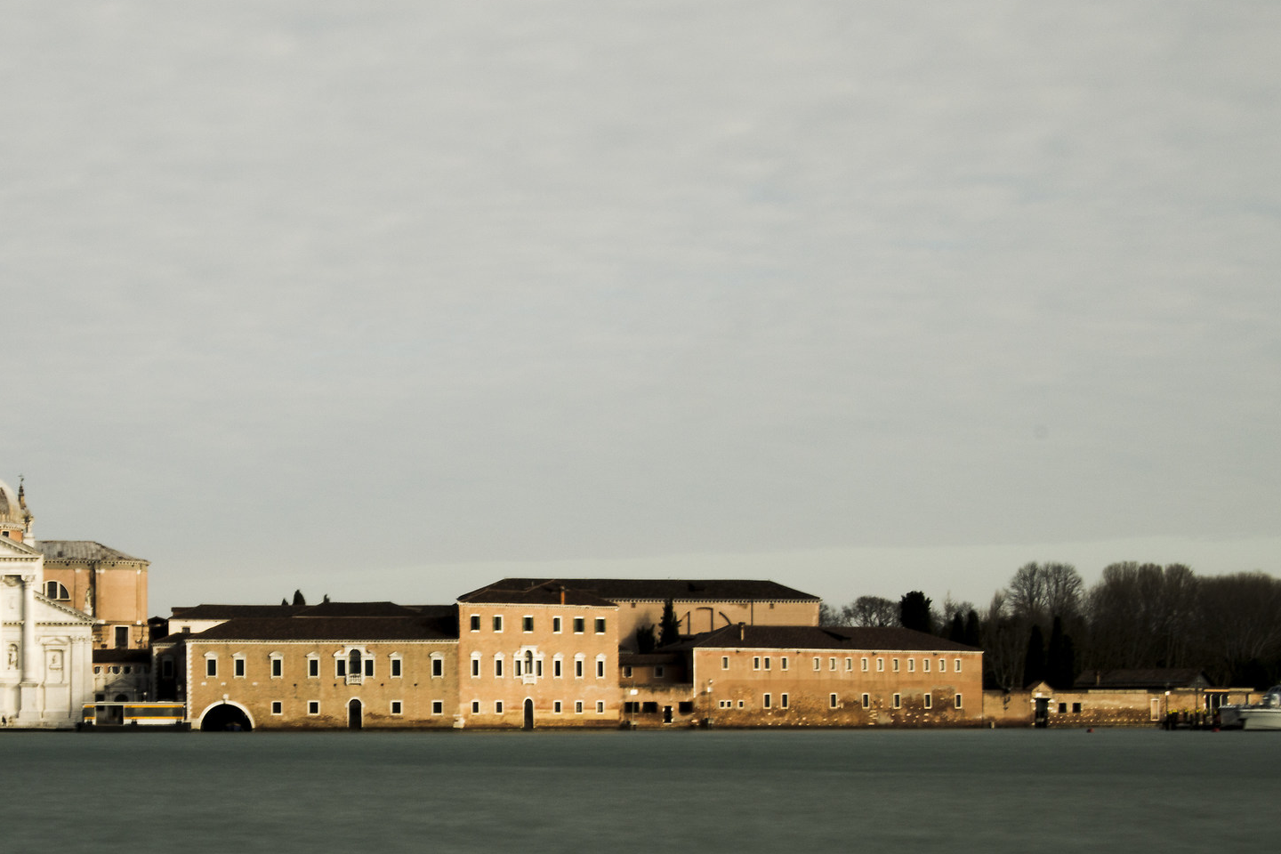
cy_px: 670
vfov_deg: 14.3
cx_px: 291
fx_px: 3380
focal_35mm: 95
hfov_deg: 21.2
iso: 100
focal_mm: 38
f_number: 20
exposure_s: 15
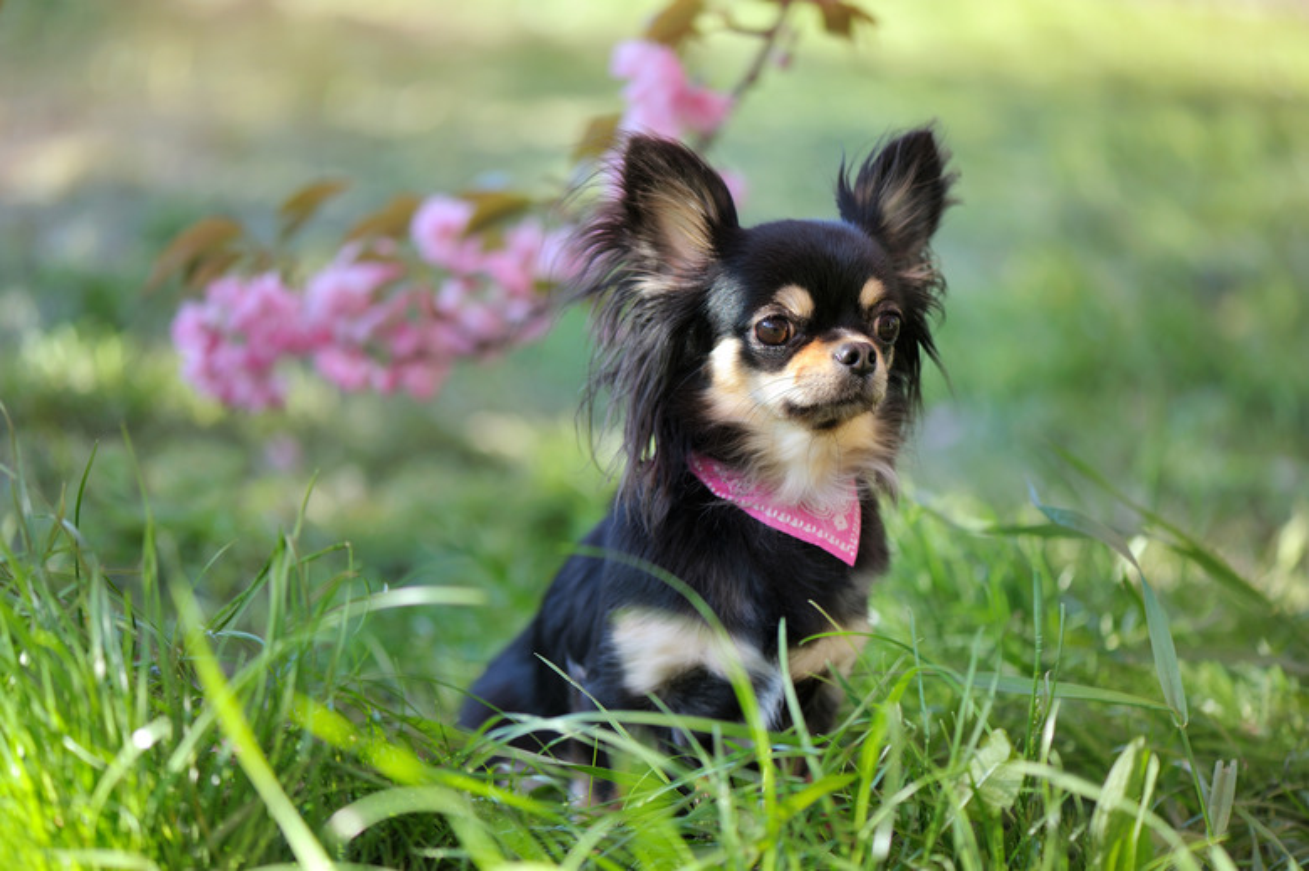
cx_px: 654
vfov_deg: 13.0
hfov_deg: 19.5
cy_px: 436
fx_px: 3815
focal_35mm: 105
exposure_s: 1/200
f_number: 3
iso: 320
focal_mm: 105
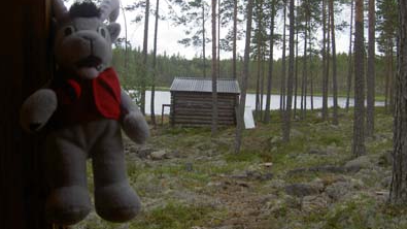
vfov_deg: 27.5
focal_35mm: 43
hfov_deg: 47.4
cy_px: 77
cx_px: 203
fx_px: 464
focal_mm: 8
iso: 100
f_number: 4.7
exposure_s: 1/115
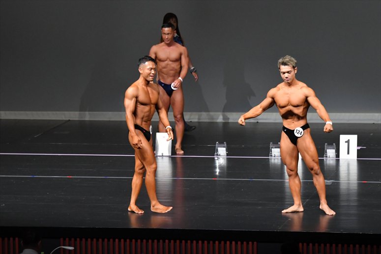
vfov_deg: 6.1
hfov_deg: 9.2
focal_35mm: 225
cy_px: 127
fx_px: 2380
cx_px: 190
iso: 5000
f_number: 5.6
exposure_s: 1/400
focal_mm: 150
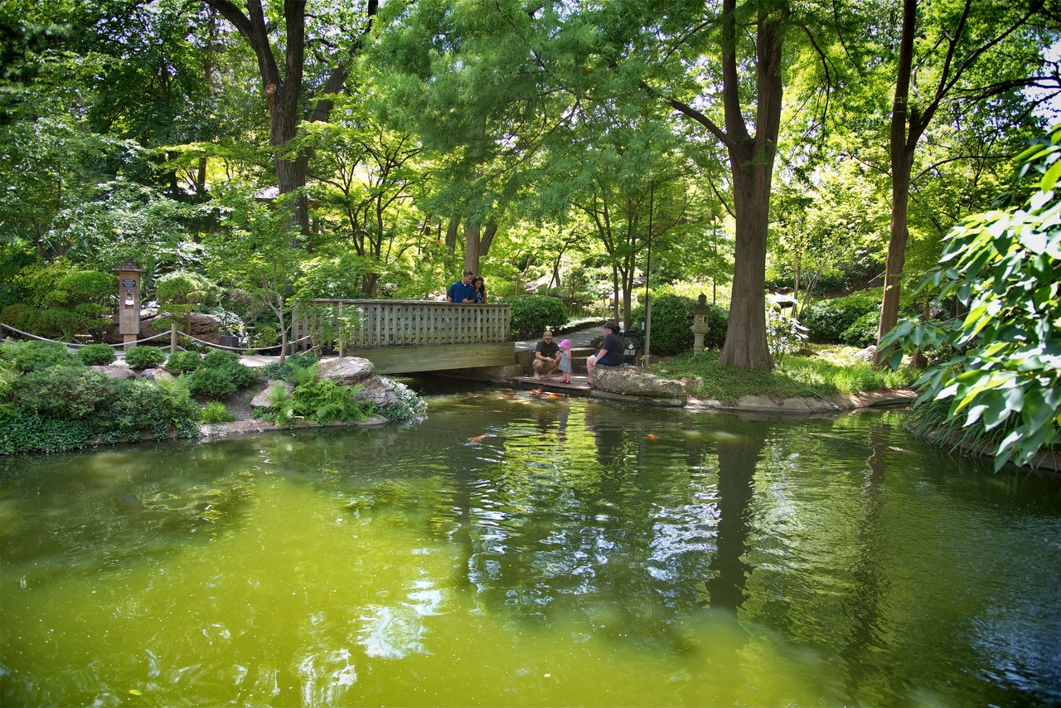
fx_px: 707
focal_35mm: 24
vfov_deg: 53.2
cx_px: 530
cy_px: 354
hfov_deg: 73.7
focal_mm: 24
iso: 100
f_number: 4.5
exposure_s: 1/80
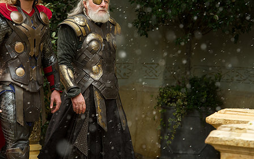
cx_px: 90
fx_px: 1766
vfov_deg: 5.2
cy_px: 65
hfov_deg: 8.2
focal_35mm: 255
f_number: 7.1
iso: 400
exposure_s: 1/160
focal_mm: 175
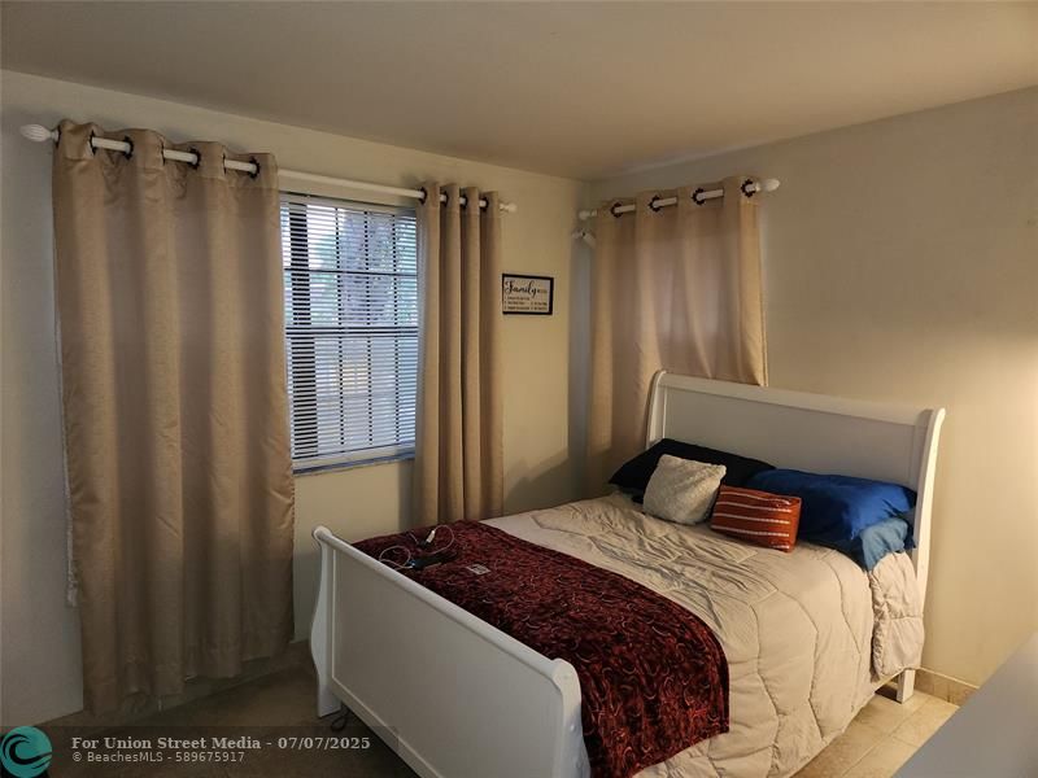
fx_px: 690
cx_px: 519
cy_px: 389
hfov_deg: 73.9
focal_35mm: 23
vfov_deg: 58.9
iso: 100
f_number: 1.8
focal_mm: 5.4
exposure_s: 1/24
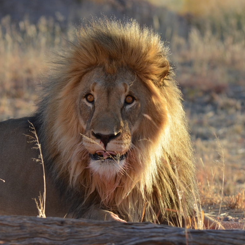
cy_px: 134
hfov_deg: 4.8
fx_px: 2939
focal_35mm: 367
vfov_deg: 4.8
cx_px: 118
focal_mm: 170
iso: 400
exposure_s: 1/500
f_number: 5.6
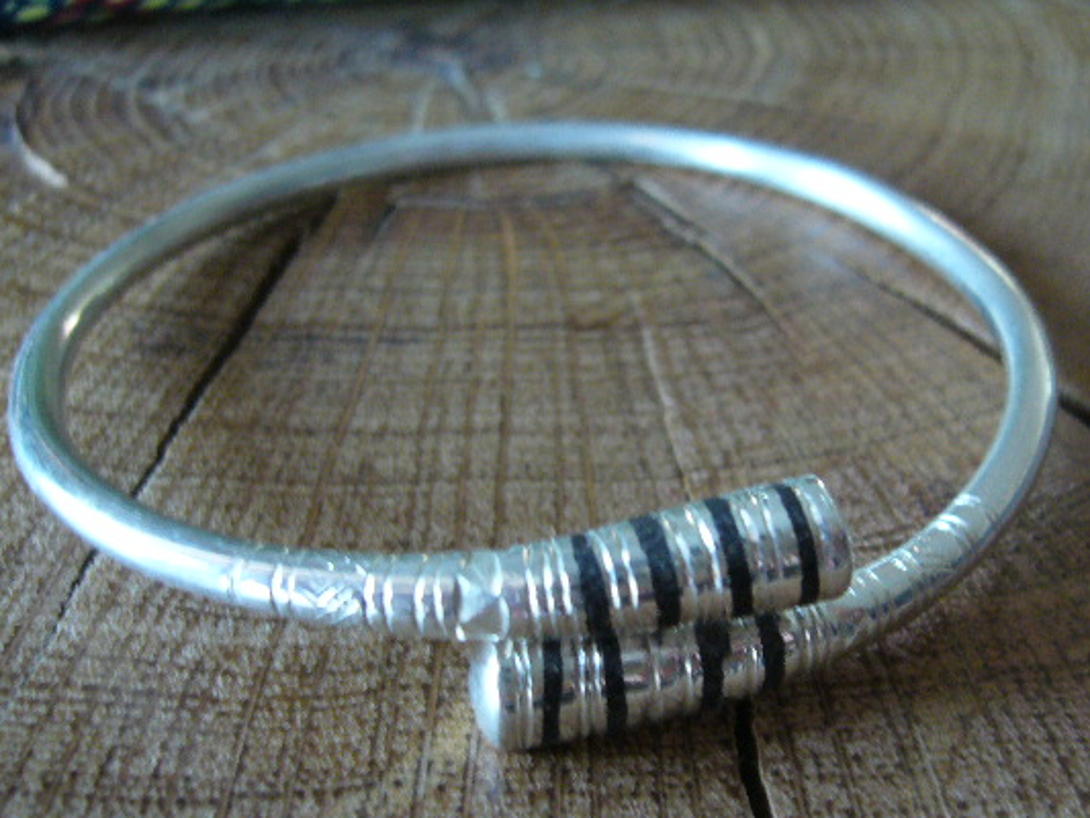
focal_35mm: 42
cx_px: 601
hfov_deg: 44.7
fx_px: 1323
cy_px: 456
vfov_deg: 34.3
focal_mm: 5.8
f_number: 2.8
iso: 200
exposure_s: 1/8
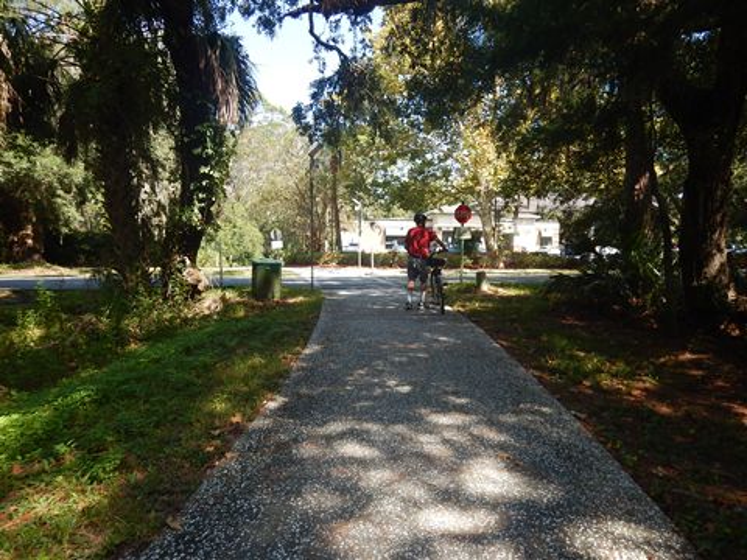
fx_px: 518
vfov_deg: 56.8
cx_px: 374
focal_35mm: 24
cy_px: 280
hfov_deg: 71.6
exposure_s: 1/400
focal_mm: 4.3
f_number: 2.8
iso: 125
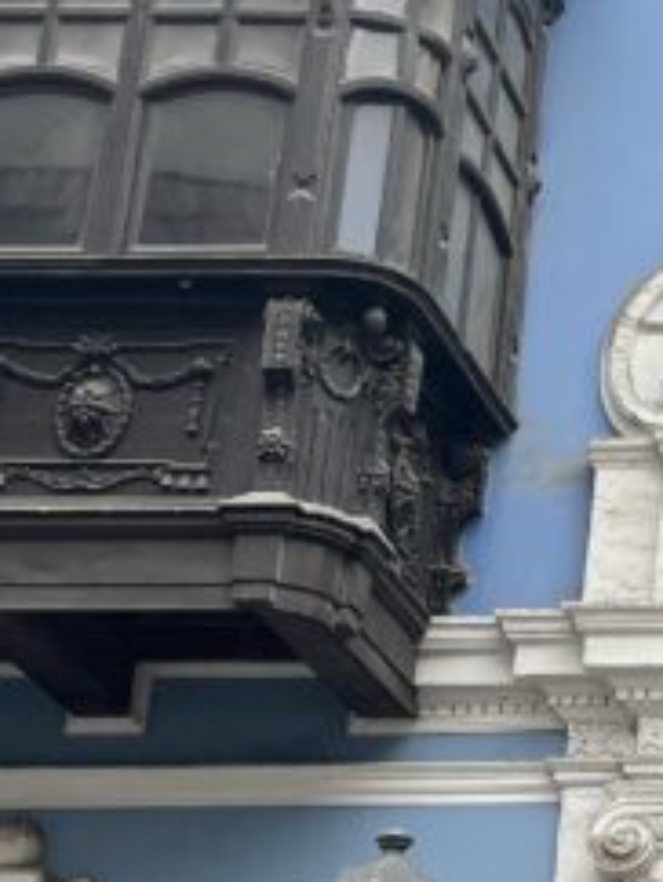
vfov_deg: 17.9
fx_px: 2804
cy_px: 375
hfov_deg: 12.3
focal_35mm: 110
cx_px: 1195
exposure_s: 1/772
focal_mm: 5.1
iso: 50
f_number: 1.6
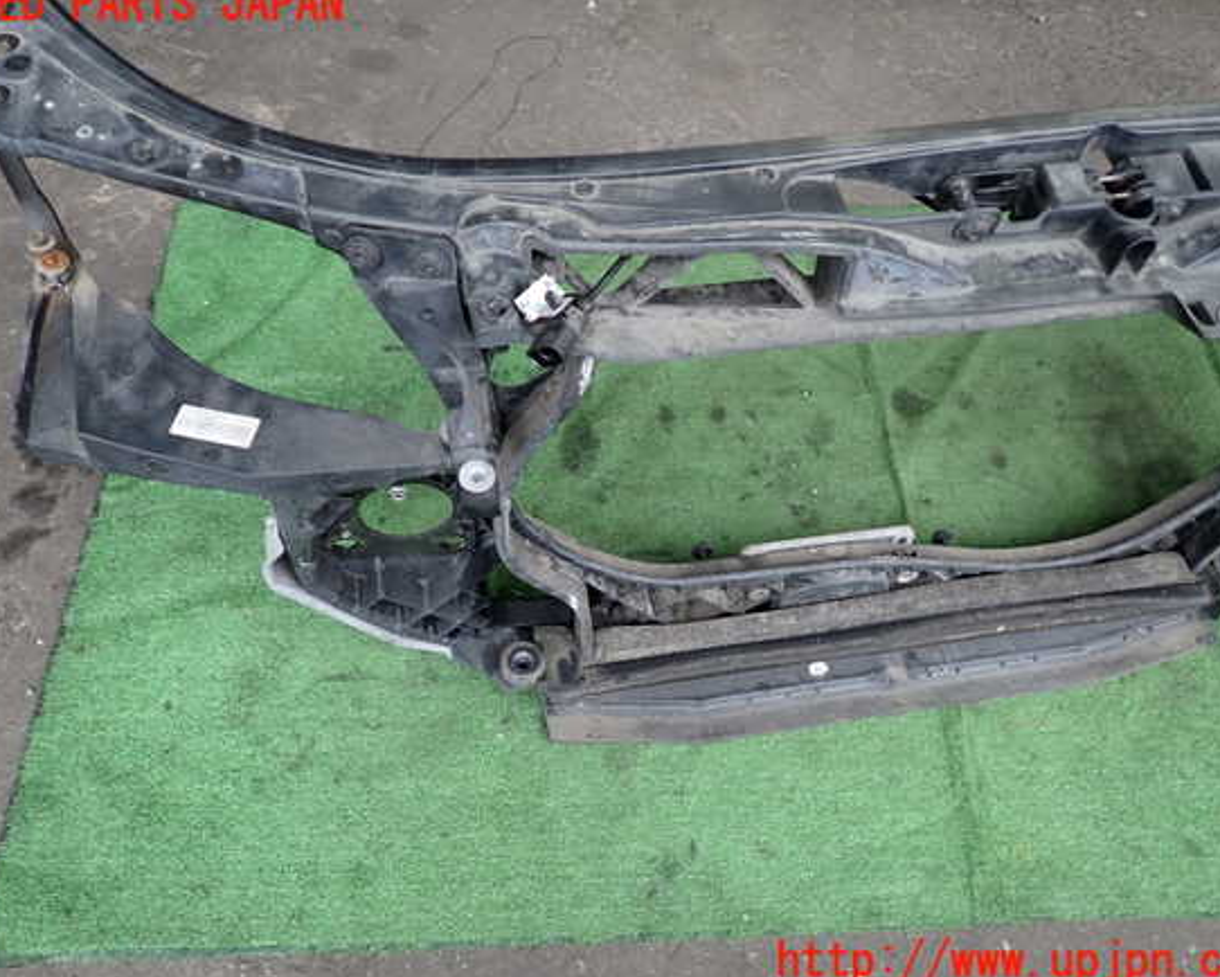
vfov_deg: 53.2
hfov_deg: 64.1
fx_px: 975
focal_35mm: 27
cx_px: 610
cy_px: 484
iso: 200
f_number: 2
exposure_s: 1/100
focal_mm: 4.5
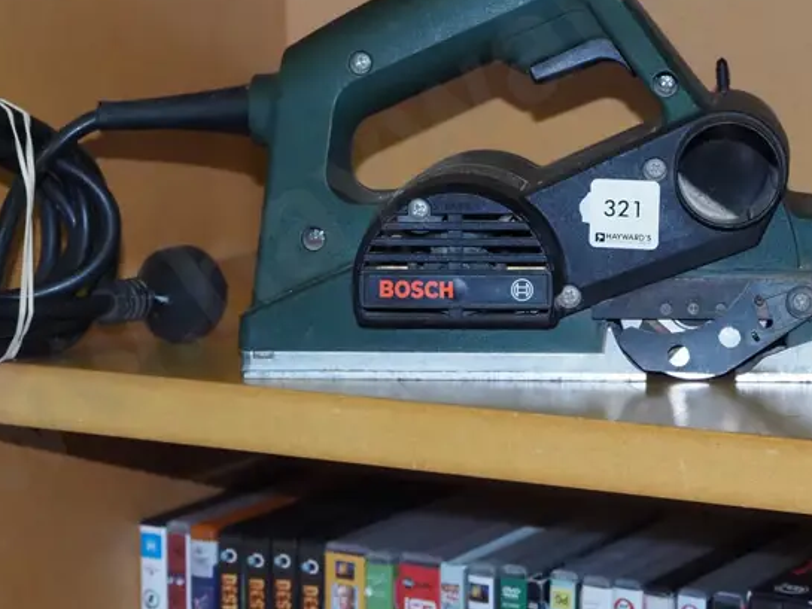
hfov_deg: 18.0
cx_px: 477
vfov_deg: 13.5
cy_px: 97
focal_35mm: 109
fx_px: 2557
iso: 2500
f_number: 5.6
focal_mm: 29
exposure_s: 1/160
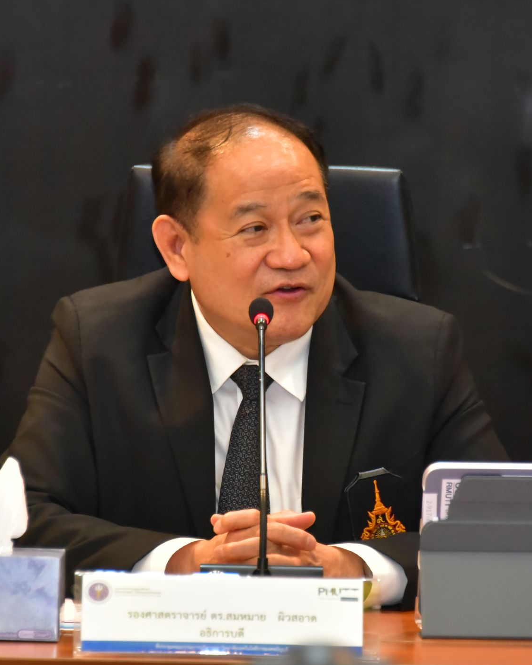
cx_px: 272
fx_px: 8228
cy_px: 354
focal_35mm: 418
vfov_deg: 4.6
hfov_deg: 3.7
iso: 6400
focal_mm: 250
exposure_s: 1/100
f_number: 5.6
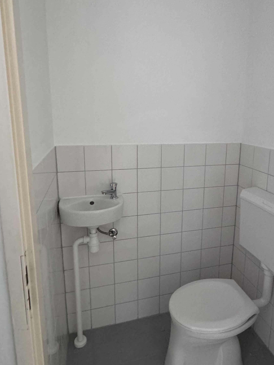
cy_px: 163
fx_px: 264
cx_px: 173
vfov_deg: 69.2
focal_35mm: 25
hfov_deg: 54.2
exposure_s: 1/60
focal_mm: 2.22
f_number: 2.2
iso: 500
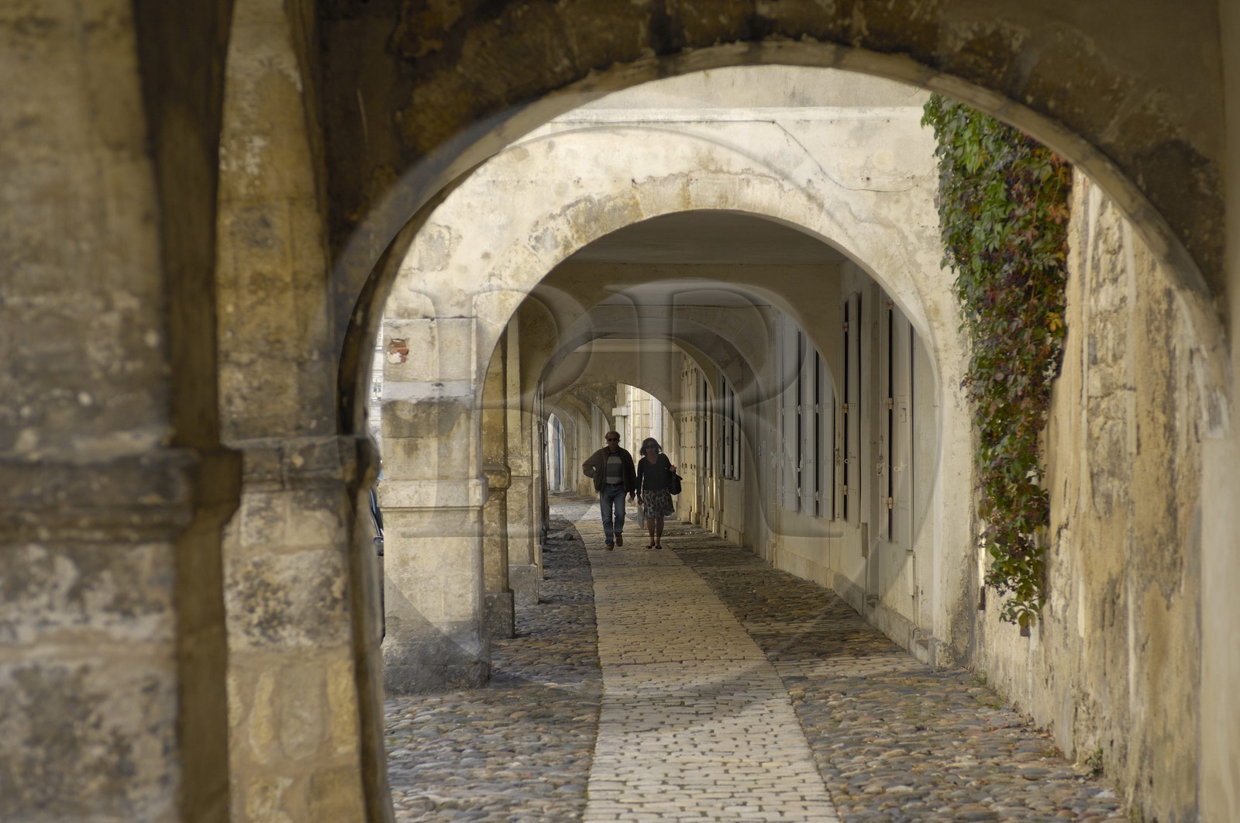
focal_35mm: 98
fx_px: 3354
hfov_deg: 20.9
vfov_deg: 14.0
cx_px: 620
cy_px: 412
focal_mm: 65
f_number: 3.5
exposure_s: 1/125
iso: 100
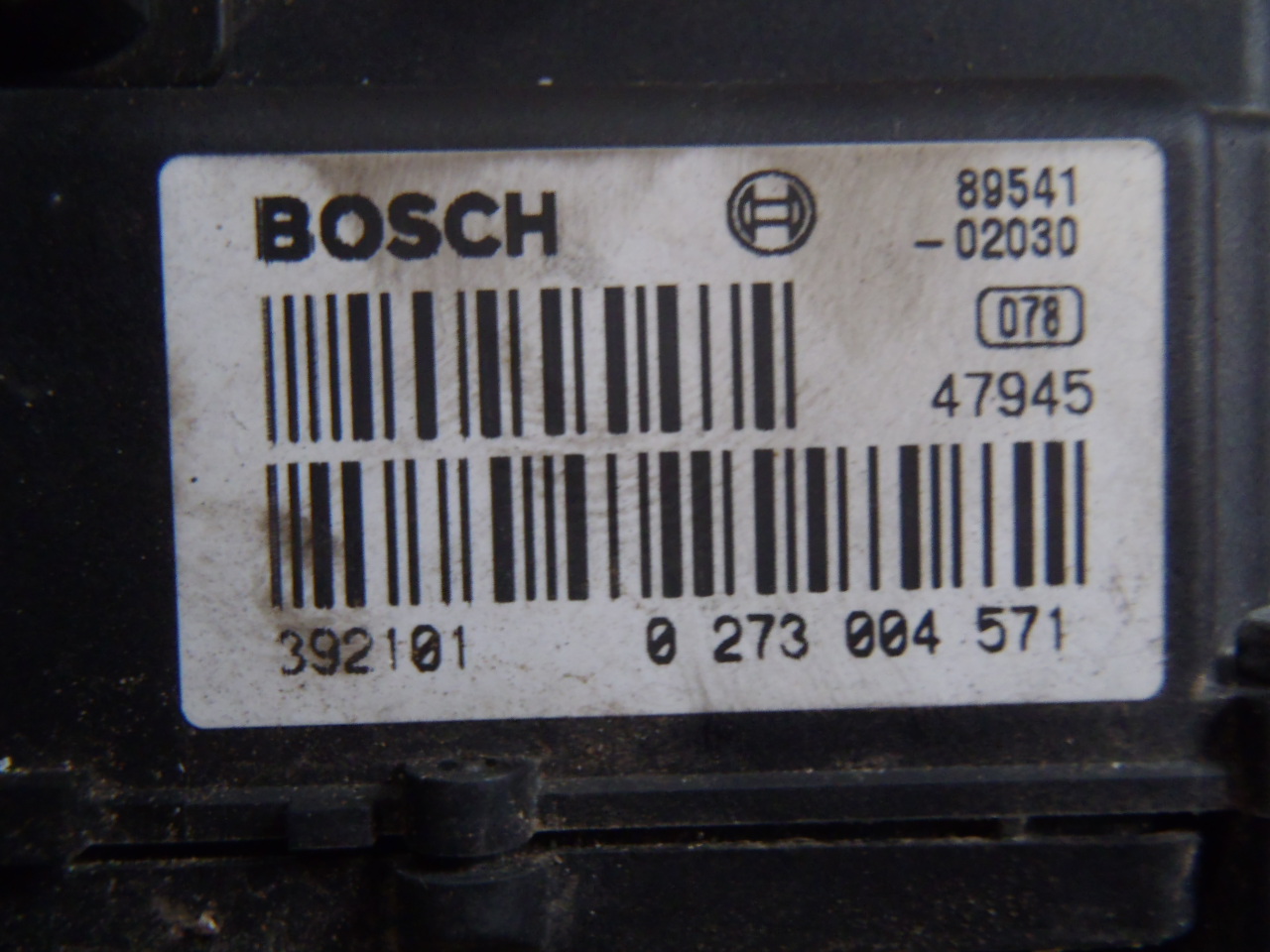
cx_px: 635
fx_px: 1357
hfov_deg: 50.1
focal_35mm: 37
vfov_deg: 38.7
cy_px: 476
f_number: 4.7
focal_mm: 6.64
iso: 320
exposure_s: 1/4
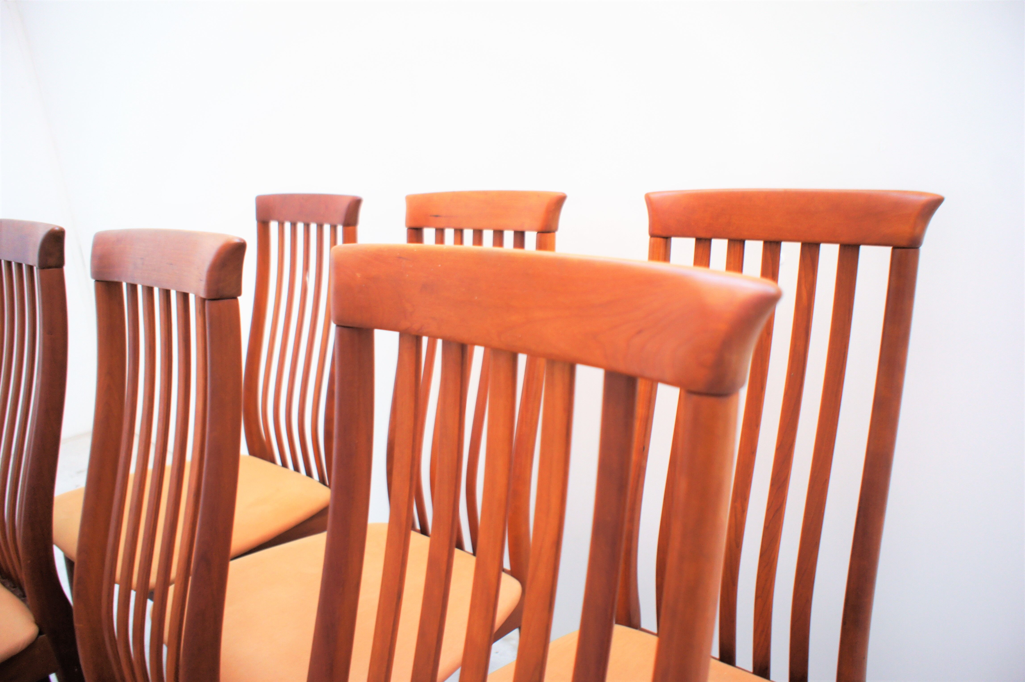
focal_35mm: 24
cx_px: 512
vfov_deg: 53.1
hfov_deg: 73.8
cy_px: 341
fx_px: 683
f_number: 2.8
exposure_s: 1/30
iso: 200
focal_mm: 16
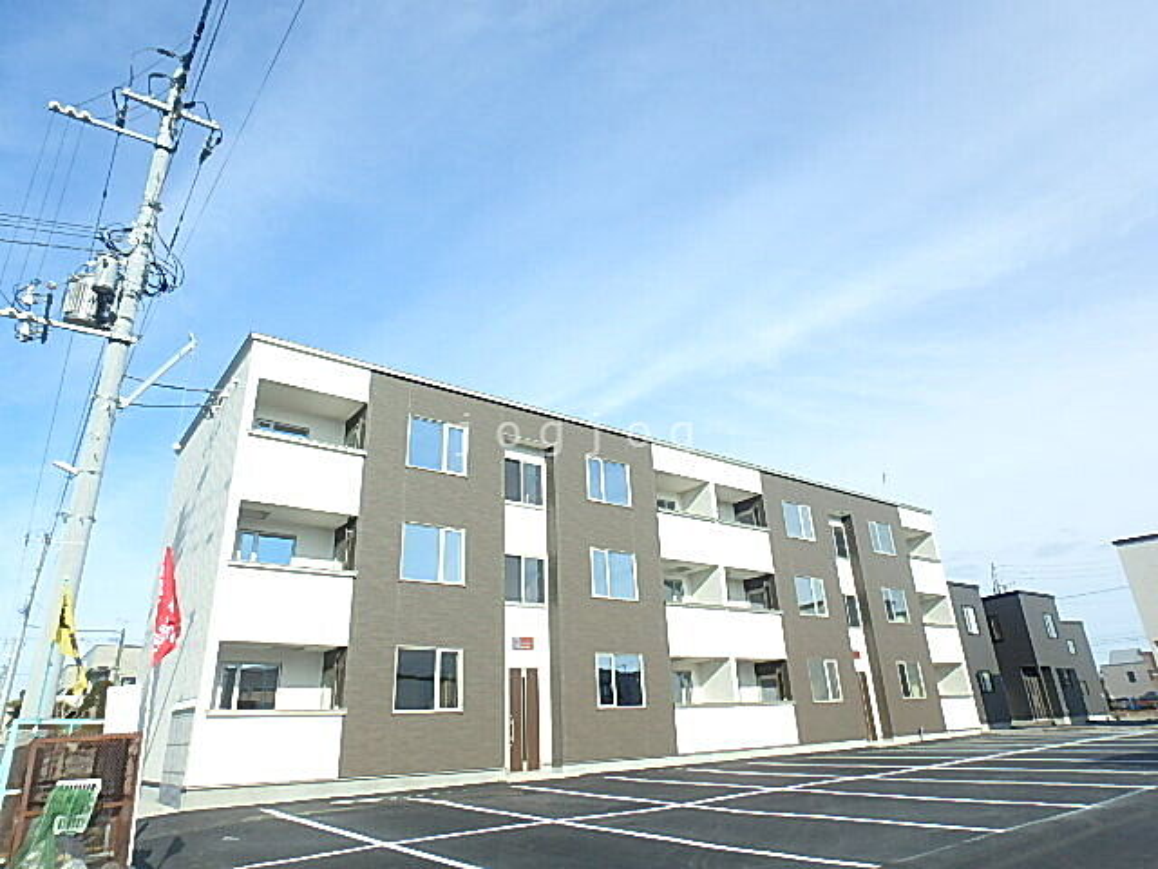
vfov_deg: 63.4
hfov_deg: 79.0
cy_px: 434
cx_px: 579
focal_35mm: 21
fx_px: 703
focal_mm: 3.7
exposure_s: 1/800
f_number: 3.5
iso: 125
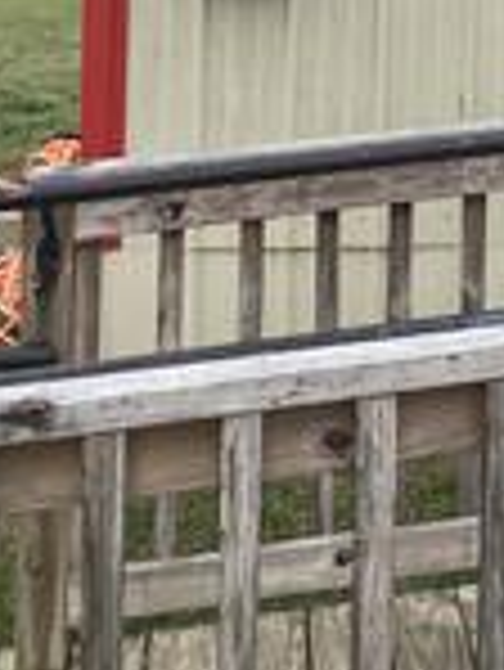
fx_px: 1609
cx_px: 504
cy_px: -121
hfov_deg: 17.4
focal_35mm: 83
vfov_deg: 21.9
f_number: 2.4
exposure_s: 1/458
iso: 25
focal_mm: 3.3
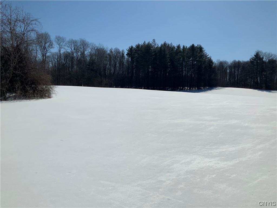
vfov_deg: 48.2
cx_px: 138
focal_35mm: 29
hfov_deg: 61.7
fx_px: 232
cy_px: 104
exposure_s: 1/12658
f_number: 1.8
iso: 20
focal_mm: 3
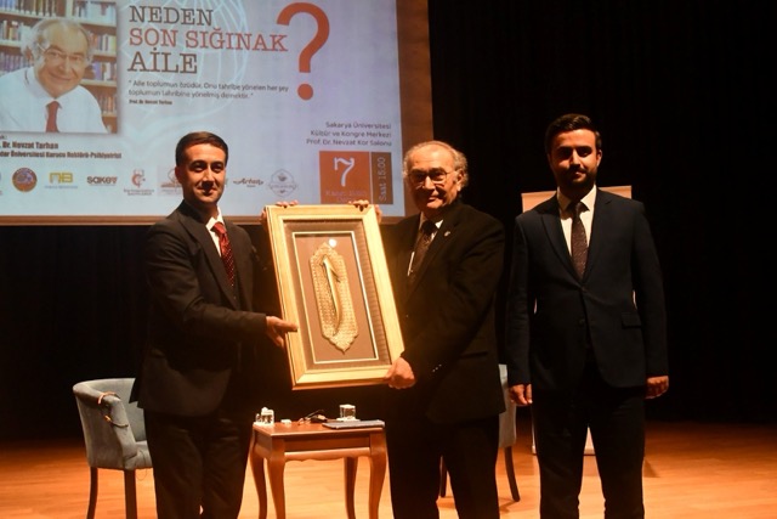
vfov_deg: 28.1
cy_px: 260
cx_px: 388
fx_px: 1036
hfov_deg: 41.1
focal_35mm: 48
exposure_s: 1/400
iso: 10000
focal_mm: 32
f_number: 5
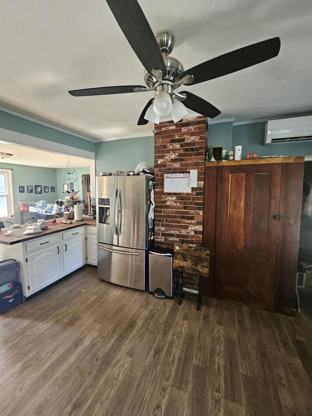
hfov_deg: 89.9
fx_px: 156
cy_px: 208
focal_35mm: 13
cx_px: 156
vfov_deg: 106.2
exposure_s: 1/40
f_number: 2.2
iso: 320
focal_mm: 1.74
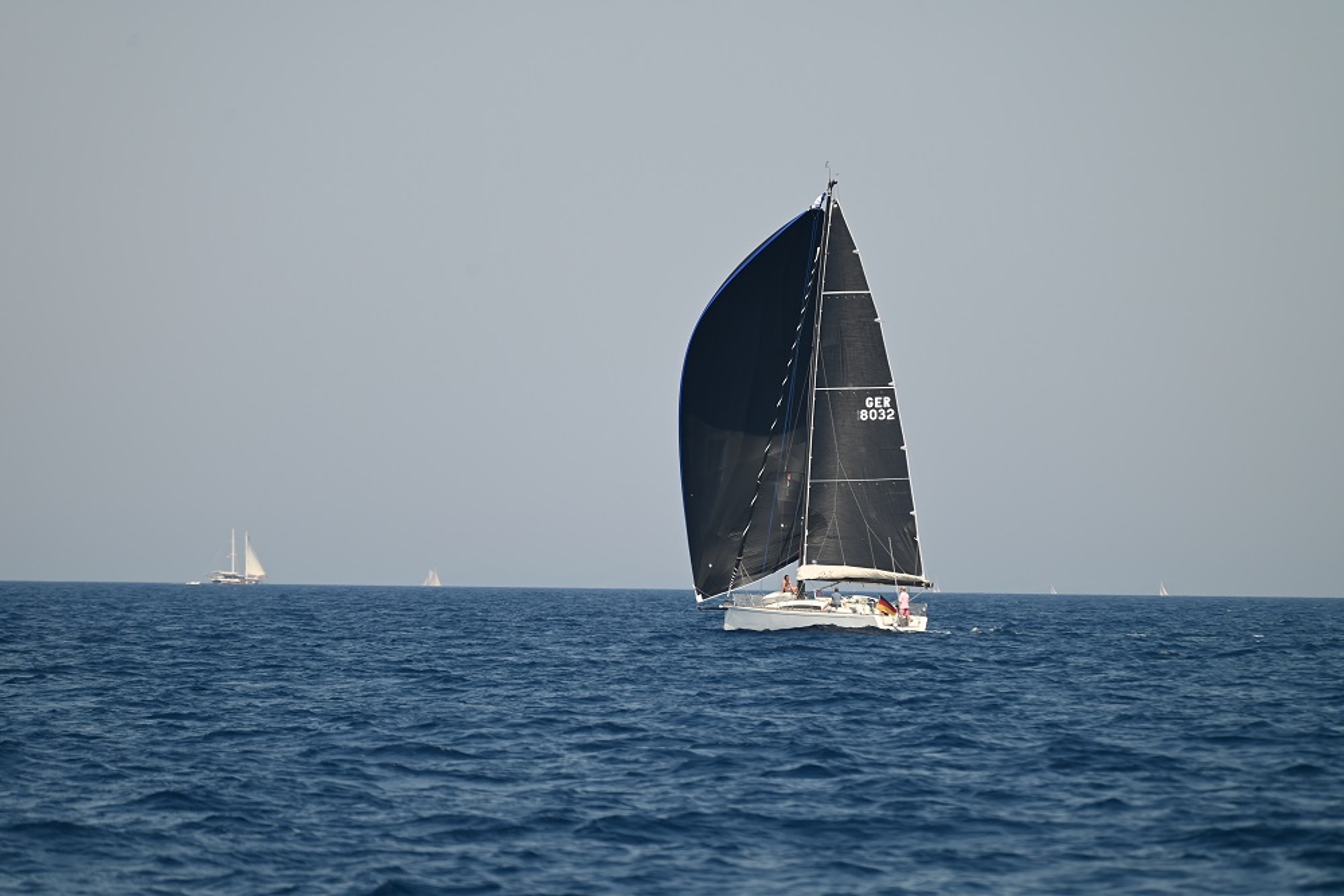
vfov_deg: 4.6
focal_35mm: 300
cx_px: 672
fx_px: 11201
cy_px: 448
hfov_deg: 6.9
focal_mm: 300
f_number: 5.6
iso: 100
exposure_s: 1/500
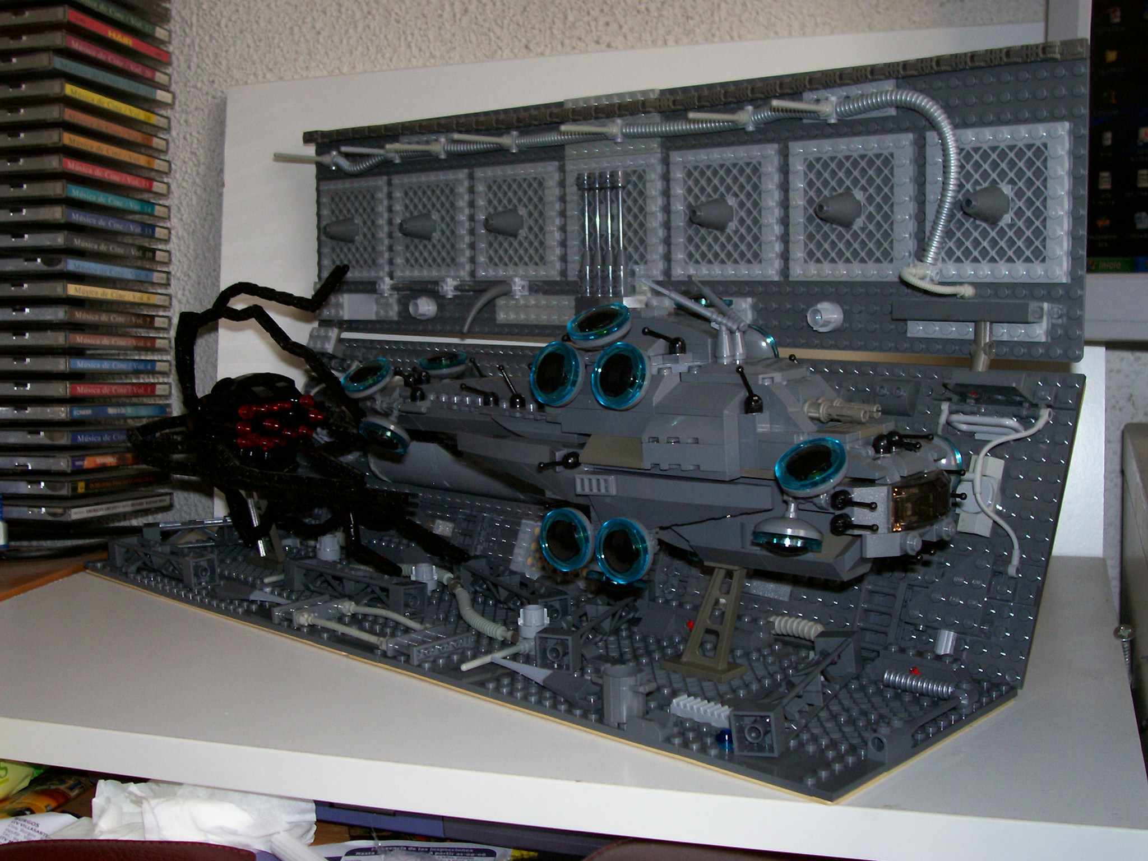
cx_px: 574
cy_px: 430
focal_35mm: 42
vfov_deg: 34.3
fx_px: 1393
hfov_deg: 44.8
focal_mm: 7
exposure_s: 1/68.5
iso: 80
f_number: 2.9
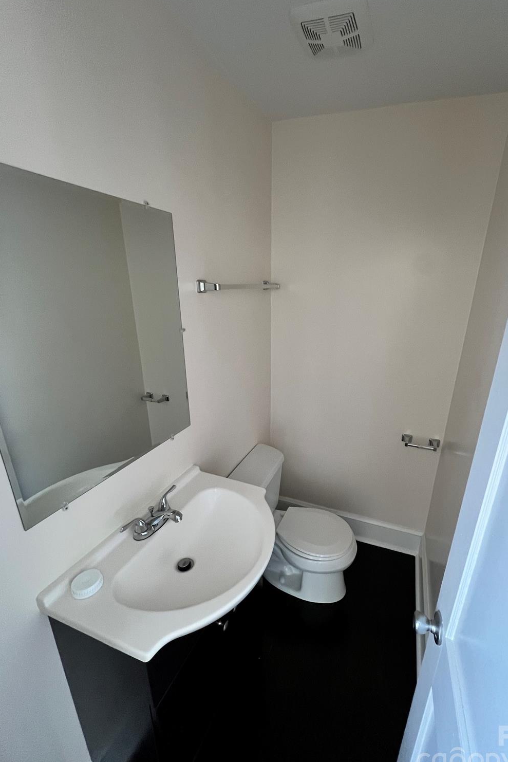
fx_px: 296
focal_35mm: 14
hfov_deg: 80.6
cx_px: 295
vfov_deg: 104.2
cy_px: 388
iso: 320
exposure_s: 1/60
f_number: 1.8
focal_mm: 1.57
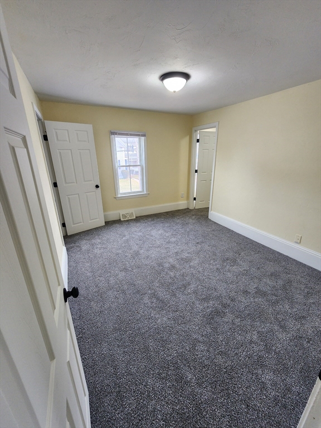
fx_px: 161
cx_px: 160
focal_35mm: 13
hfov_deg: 89.9
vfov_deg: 106.2
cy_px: 214
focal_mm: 2.2
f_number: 2.2
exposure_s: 1/60
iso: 160
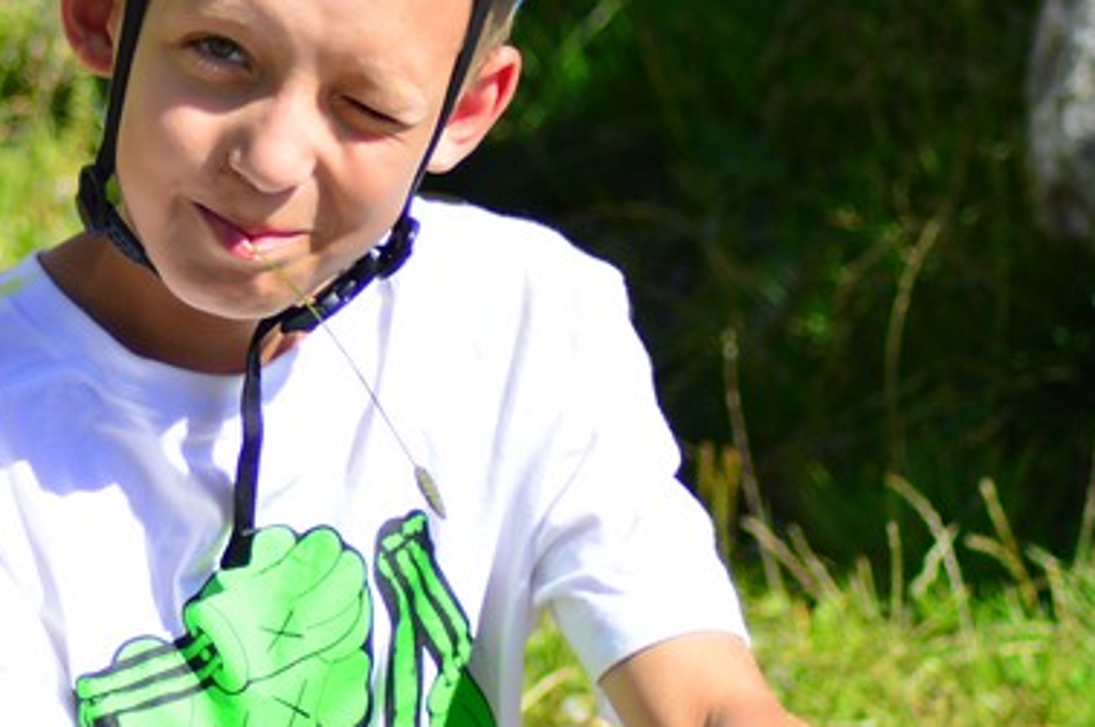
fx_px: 11361
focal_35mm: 374
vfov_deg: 3.7
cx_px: 125
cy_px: 488
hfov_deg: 5.5
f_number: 4
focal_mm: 92
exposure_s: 1/640
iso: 100
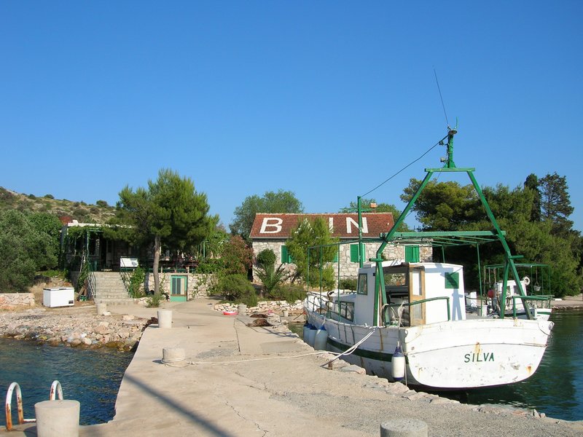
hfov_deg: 54.0
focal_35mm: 34
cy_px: 218
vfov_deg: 41.8
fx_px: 573
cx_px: 292
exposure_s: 1/444
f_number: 4.9
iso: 50
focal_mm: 5.7
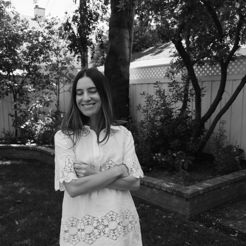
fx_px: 297
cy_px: 141
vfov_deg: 44.8
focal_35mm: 37
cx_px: 123
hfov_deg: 44.9
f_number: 5.6
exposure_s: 1/250
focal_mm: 14.1
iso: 200
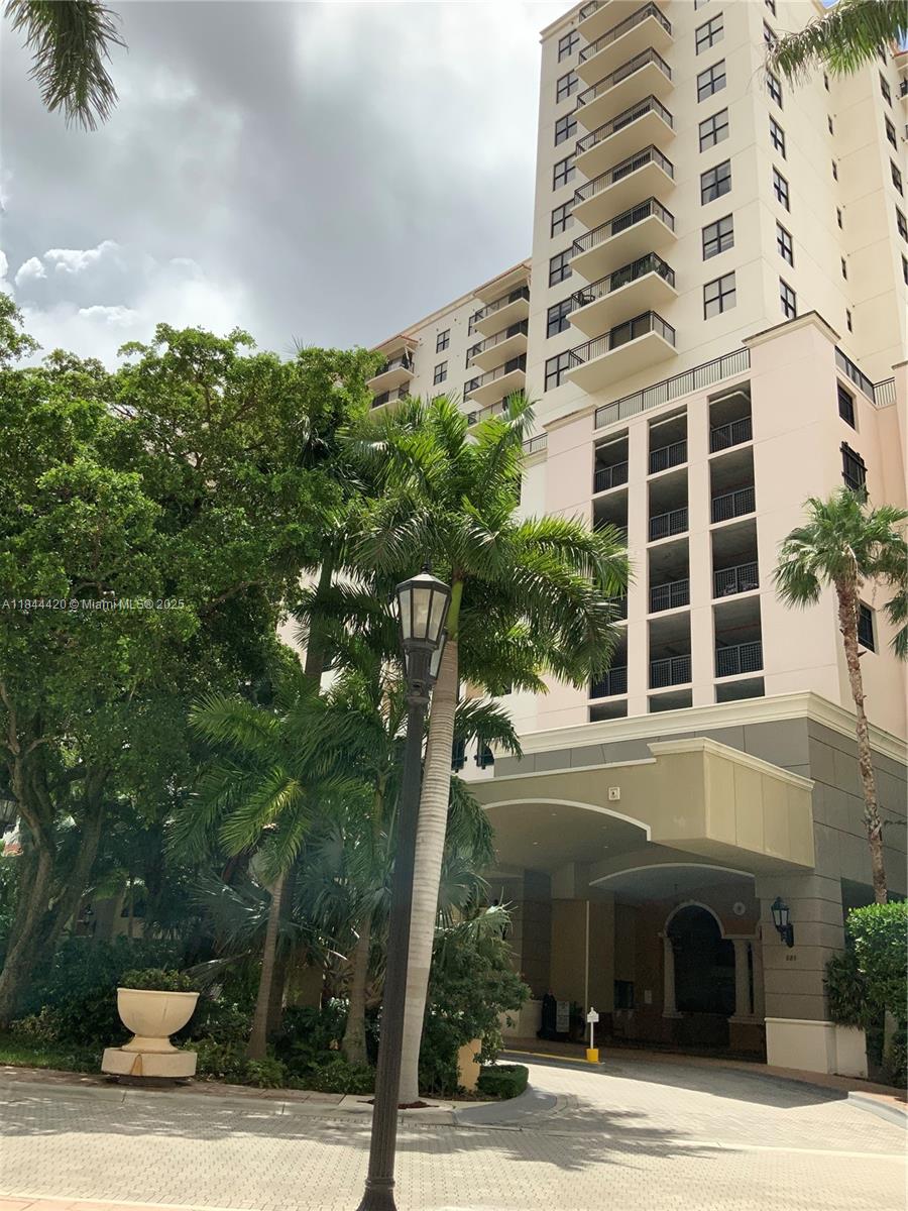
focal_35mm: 29
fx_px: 1014
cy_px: 606
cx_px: 454
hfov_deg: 48.2
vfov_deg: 61.7
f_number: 1.8
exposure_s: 1/2801
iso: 20
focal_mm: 3
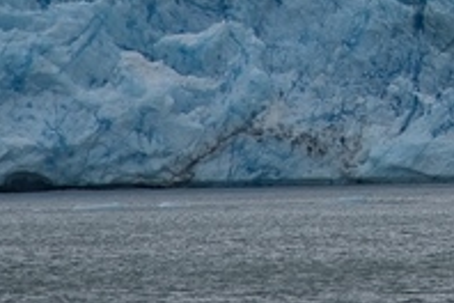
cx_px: 839
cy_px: -351
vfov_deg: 1.8
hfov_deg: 2.7
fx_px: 9773
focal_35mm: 775
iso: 100
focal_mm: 120
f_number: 5.6
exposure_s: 1/250
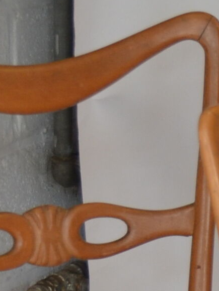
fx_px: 1702
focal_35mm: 202
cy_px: 455
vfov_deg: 9.5
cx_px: 749
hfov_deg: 6.5
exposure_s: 1/50
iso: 400
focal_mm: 22
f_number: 3.8
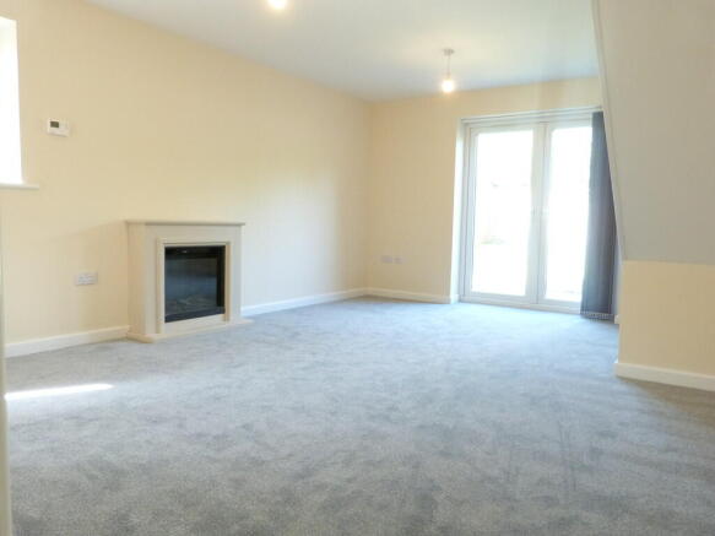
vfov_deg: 54.9
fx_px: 516
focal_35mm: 25
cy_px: 268
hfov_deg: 69.4
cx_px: 358
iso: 400
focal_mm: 4.5
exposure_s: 1/50
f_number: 2.8
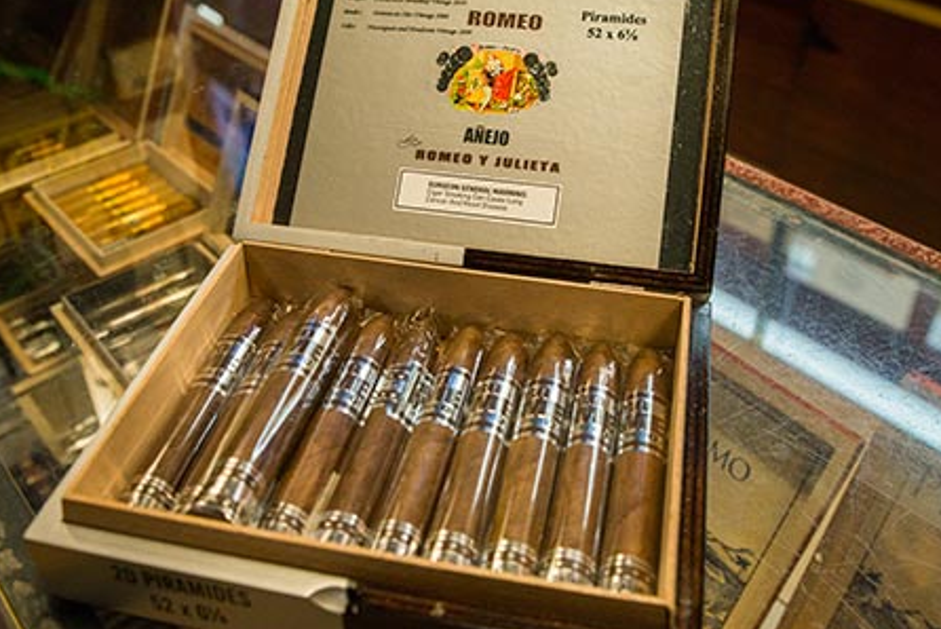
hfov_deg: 49.5
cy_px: 282
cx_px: 458
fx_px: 1020
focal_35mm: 39
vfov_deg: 34.2
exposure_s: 1/180
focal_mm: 30
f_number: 5.6
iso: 1250
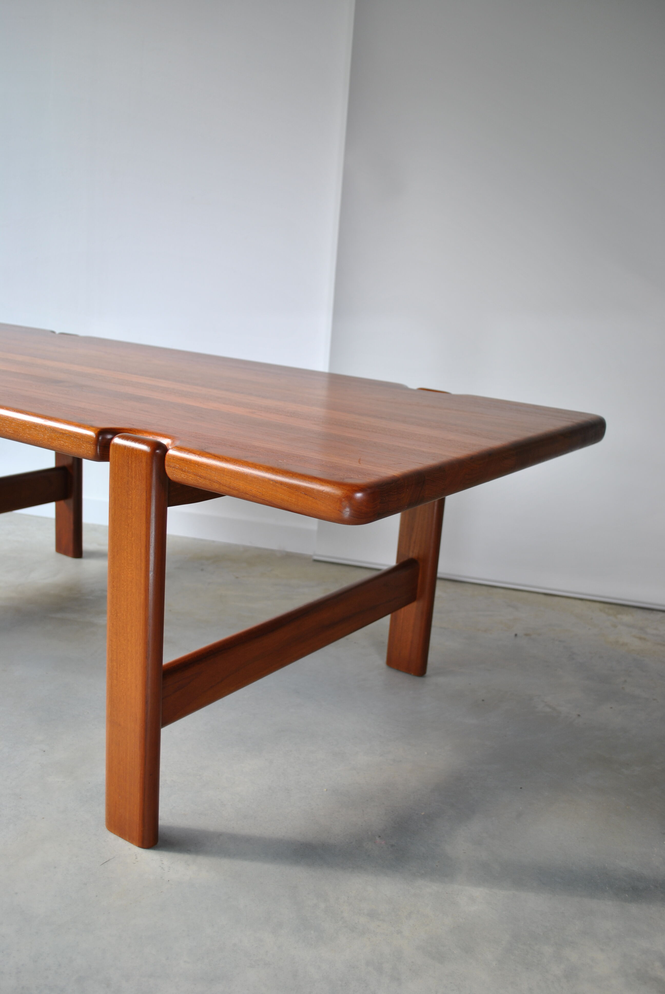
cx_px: 332
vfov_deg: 53.1
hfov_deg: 37.0
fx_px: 995
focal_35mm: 36
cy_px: 497
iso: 100
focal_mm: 24
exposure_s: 1/100
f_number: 4
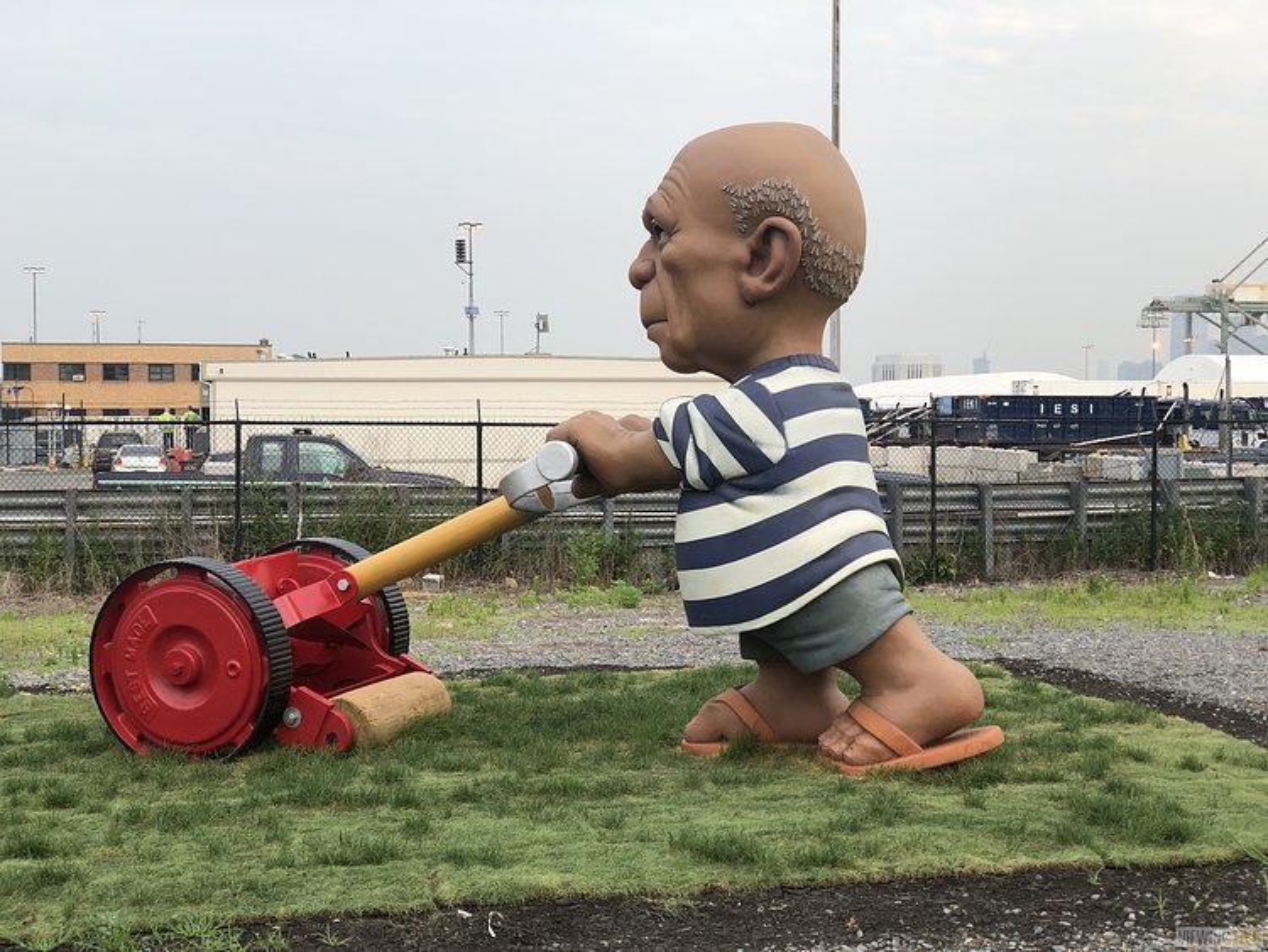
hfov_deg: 36.8
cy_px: 476
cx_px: 634
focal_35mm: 52
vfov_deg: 28.0
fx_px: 1905
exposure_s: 1/226
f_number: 2.4
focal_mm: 6
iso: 16
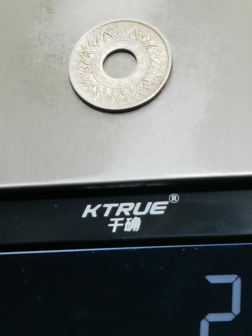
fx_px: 961
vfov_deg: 19.7
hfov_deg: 14.9
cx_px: 163
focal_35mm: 99
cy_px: 93
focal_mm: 6.67
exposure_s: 1/100
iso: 125
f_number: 1.9
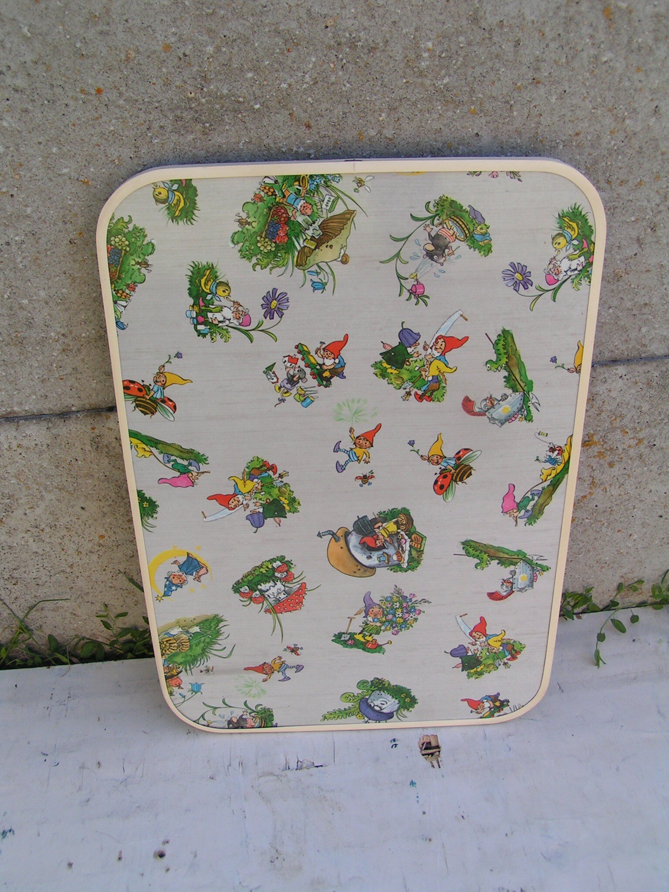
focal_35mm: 38
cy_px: 446
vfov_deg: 49.0
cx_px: 334
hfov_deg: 37.7
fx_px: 979
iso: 50
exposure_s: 1/100
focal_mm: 5.8
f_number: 4.5
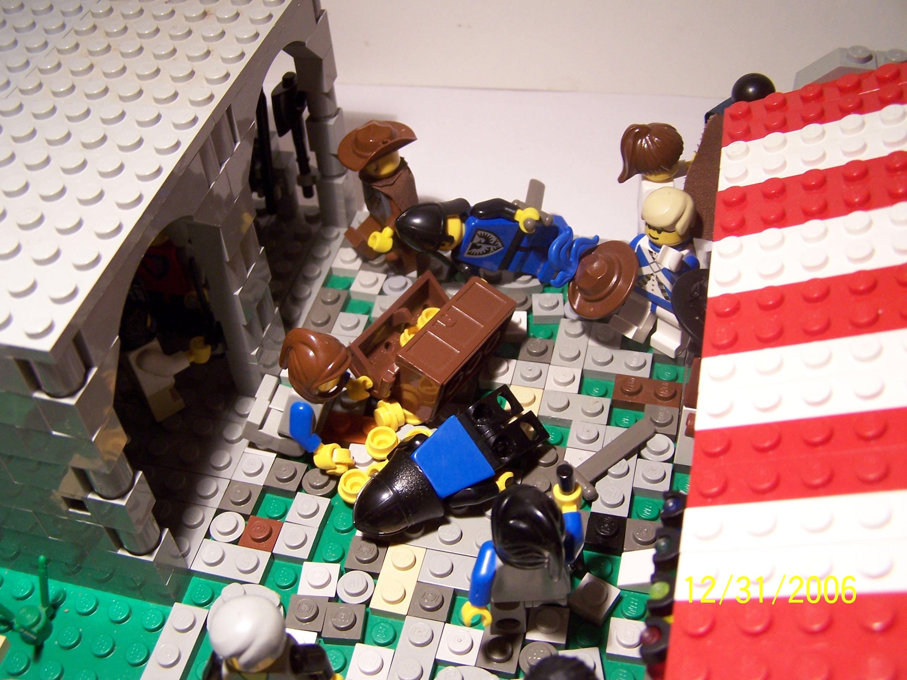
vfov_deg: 37.7
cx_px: 454
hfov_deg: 49.0
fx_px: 996
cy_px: 340
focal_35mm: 38
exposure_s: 1/30
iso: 140
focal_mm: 6.3
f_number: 2.8
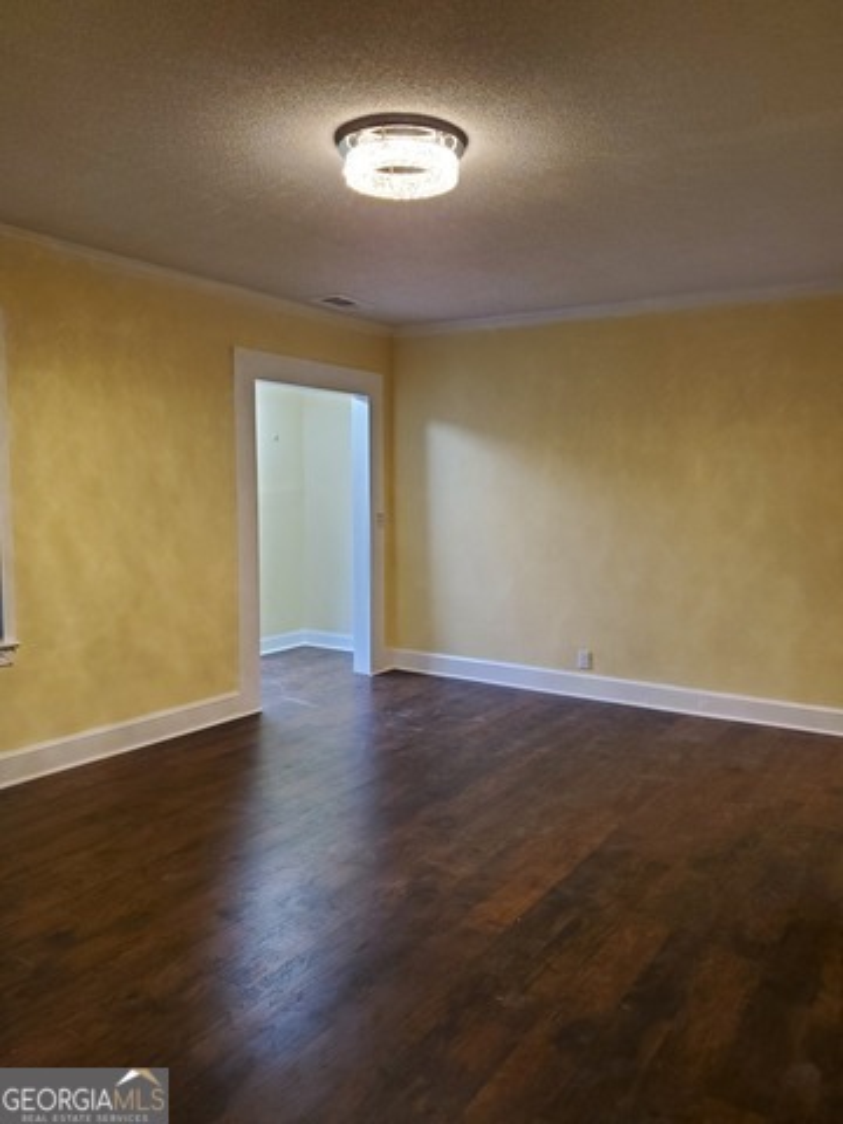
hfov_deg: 53.1
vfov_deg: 67.3
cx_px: 422
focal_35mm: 26
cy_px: 562
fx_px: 844
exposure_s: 1/60
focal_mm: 4.3
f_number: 1.5
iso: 200
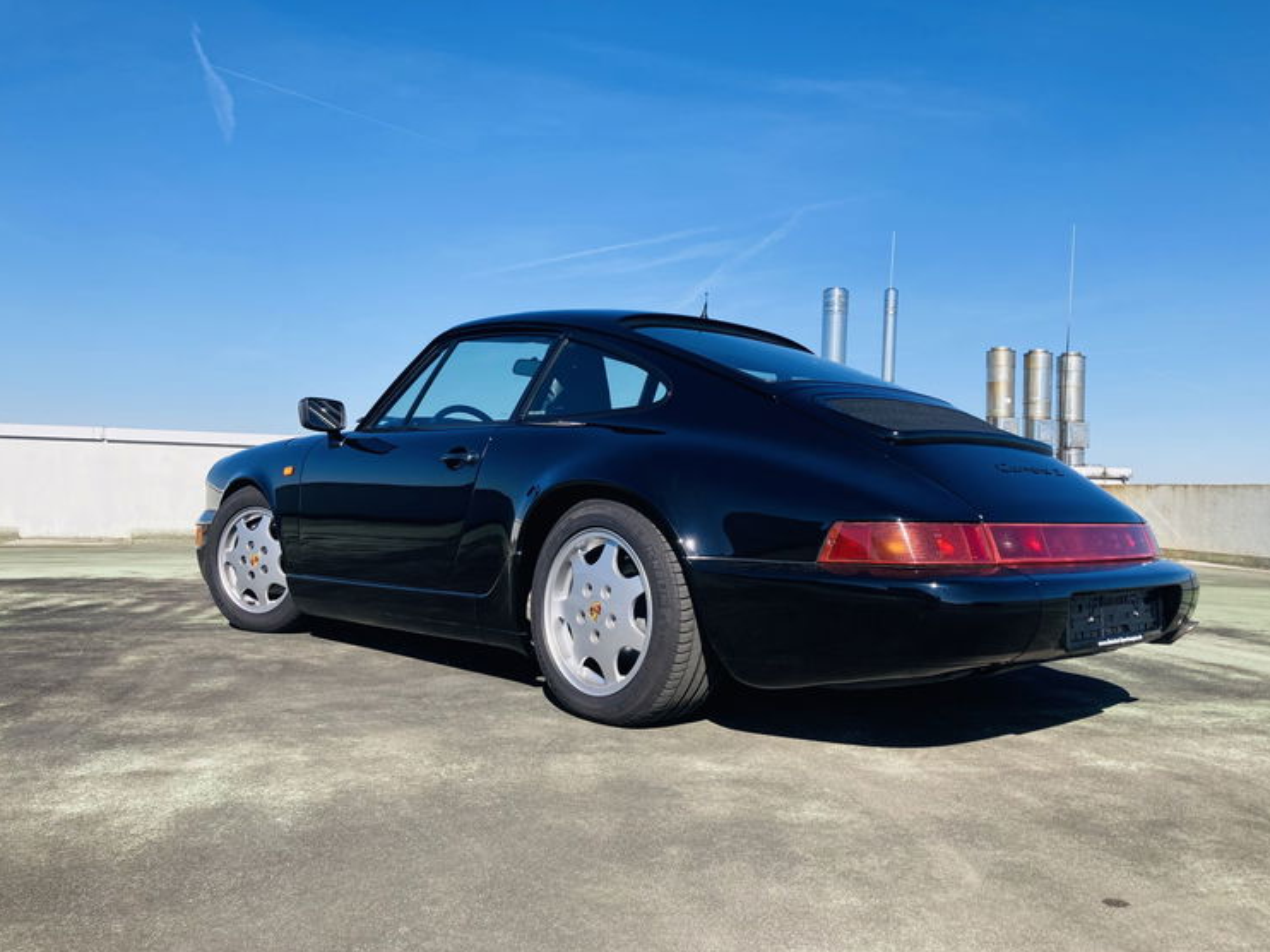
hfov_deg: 61.7
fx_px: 1064
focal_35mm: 29
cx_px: 652
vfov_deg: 48.2
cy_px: 478
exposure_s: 1/1779
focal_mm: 3.99
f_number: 1.8
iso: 20
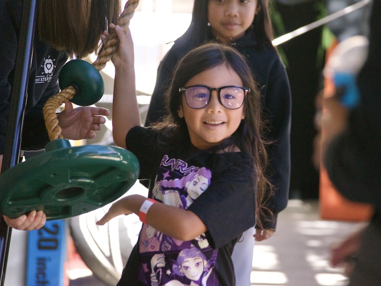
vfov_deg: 6.1
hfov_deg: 8.1
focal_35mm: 245
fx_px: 2696
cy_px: 143
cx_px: 205
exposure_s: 1/1600
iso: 3200
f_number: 5
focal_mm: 150
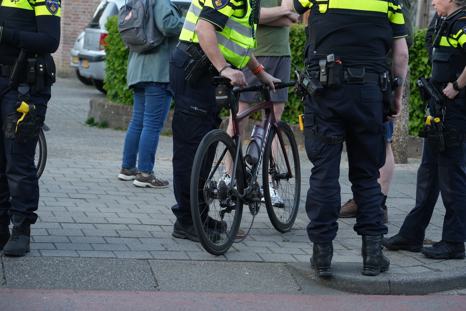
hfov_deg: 19.5
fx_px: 1359
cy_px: 156
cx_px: 233
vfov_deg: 13.0
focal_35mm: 105
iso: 1250
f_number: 5
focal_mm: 105
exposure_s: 1/80
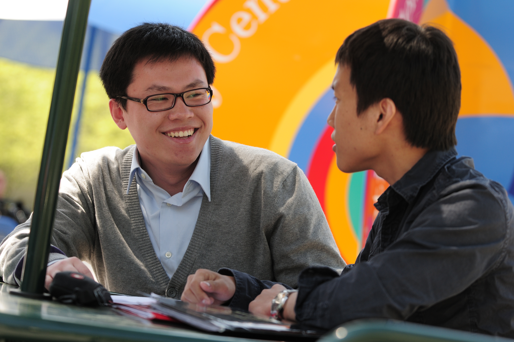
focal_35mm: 120
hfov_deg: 17.1
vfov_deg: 11.4
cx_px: 257
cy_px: 171
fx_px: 1711
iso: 200
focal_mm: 80
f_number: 2.8
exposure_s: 1/640
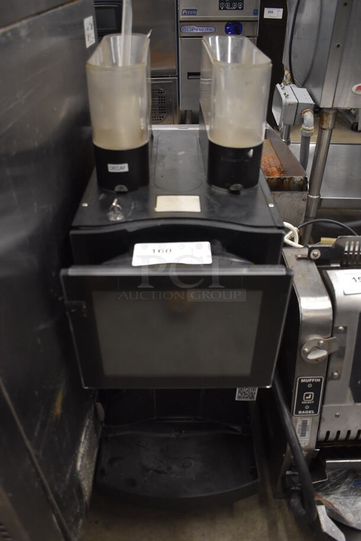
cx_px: 180
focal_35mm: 27
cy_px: 270
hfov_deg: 48.0
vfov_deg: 67.3
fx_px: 405
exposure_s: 1/125
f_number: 3.5
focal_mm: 18
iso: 1800
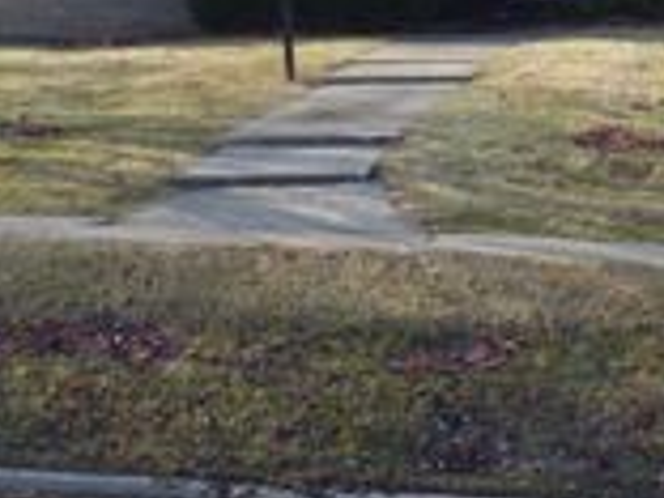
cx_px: 515
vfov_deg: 9.9
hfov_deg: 13.4
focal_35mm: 147
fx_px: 2820
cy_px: -109
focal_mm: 8.24
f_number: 3.8
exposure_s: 1/250
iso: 100
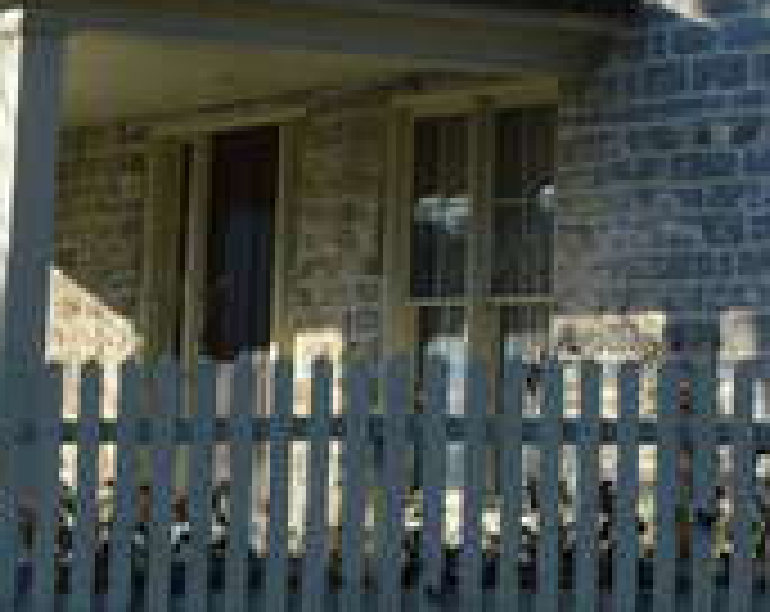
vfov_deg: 11.3
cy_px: -189
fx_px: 3001
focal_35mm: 132
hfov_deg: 14.2
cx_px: 919
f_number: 8
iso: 100
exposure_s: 1/250
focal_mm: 20
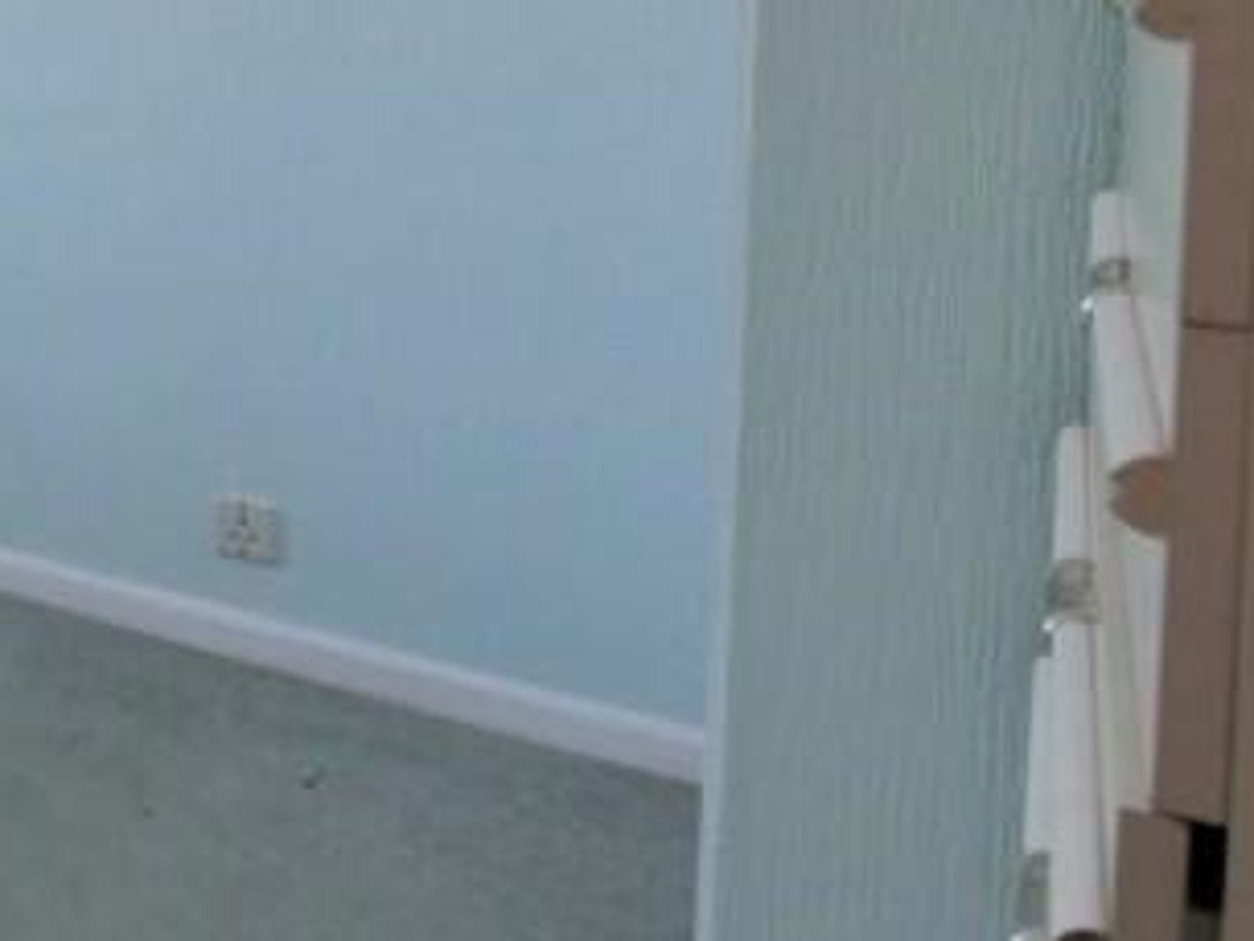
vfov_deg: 28.7
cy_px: -31
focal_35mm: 47
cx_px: -613
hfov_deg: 27.8
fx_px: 1703
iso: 250
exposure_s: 1/60
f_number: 4
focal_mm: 7
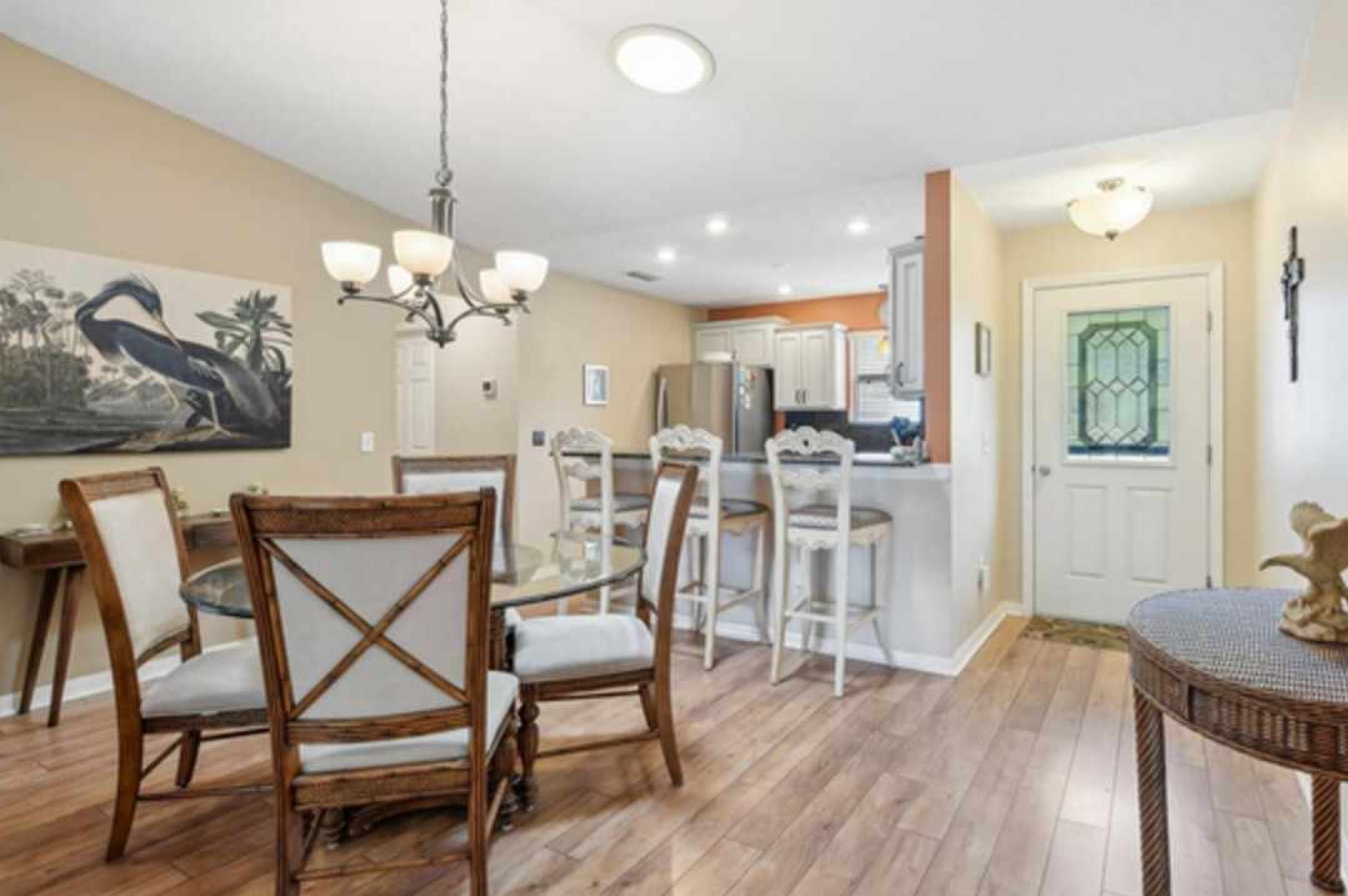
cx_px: 730
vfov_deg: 64.5
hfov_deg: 86.8
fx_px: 711
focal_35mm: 19
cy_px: 434
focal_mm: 16
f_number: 8
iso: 400
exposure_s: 1/5
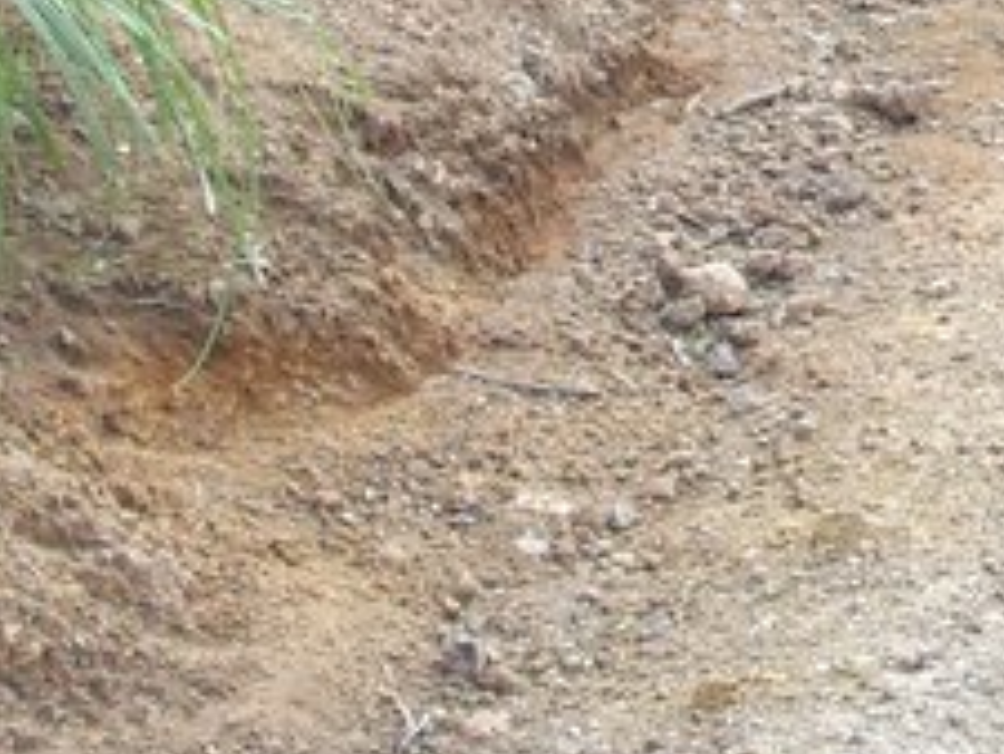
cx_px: 1388
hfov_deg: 11.1
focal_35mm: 173
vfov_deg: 8.4
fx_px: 5020
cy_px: -473
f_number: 2.8
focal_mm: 6.2
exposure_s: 1/160
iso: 100
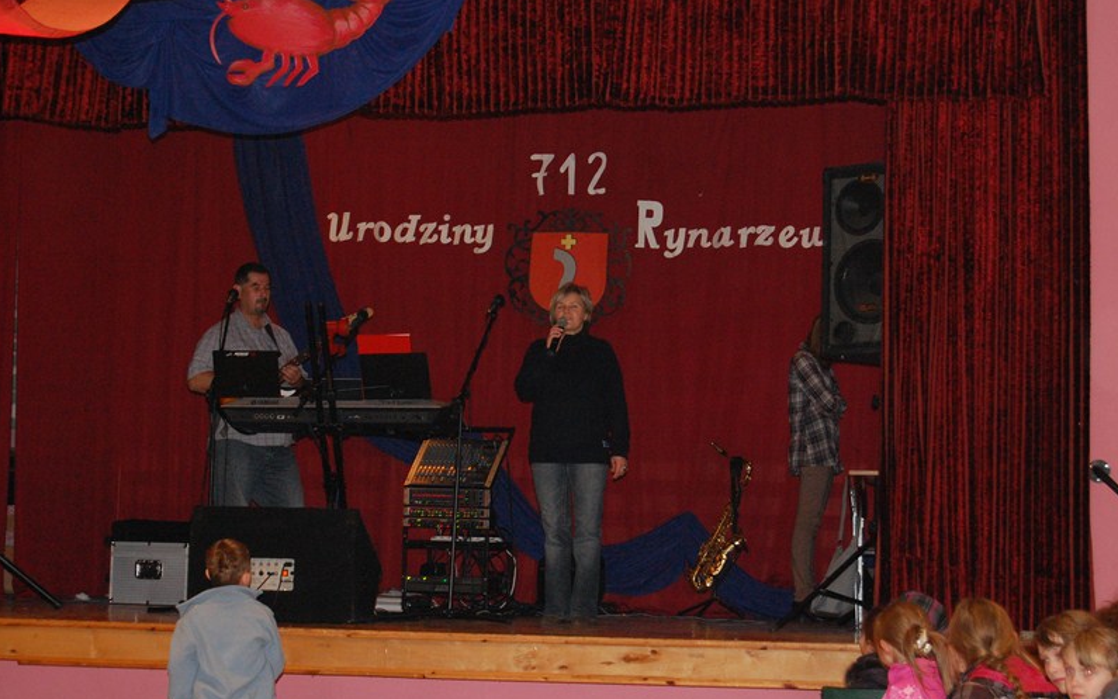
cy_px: 349
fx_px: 2575
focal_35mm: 85
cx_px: 558
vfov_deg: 15.5
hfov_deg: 24.5
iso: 1600
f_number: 5.6
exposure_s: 1/60
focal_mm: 55
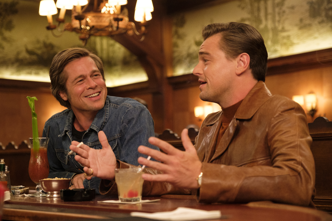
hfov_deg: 27.7
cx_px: 166
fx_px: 673
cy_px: 110
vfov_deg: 18.7
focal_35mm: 73
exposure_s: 1/250
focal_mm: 48.5
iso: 3200
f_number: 2.8
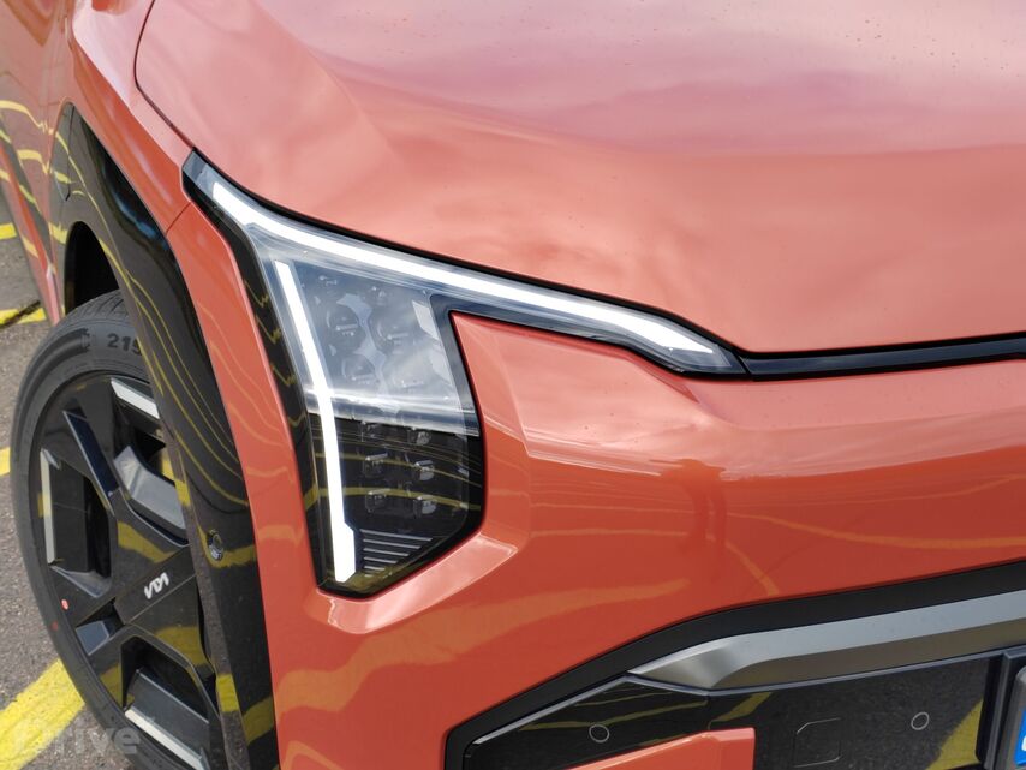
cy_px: 385
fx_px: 1601
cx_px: 513
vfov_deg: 27.0
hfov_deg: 35.5
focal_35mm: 54
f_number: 1.9
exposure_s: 1/200
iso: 100
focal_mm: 5.52
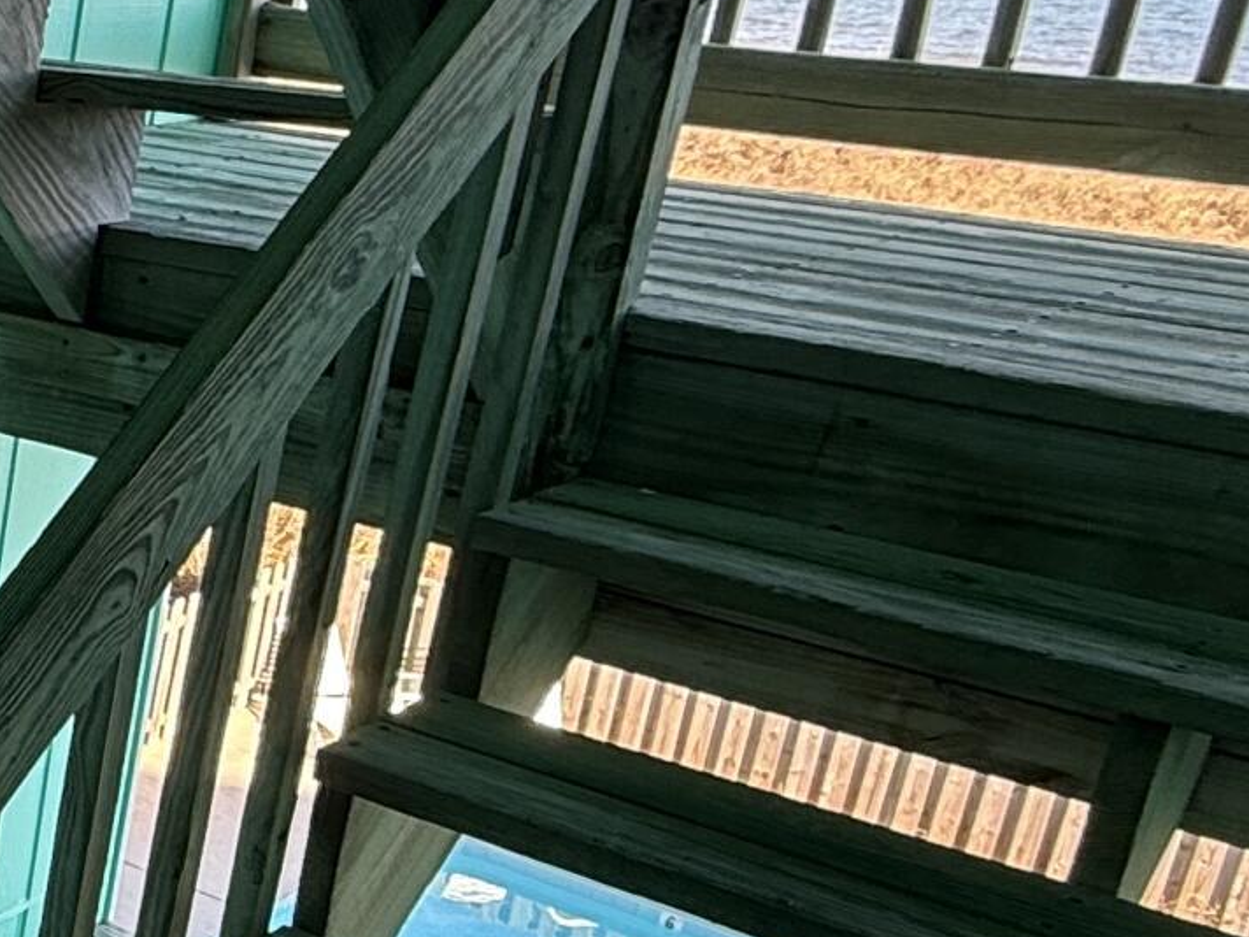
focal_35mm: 59
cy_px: 542
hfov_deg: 25.2
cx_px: -605
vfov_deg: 24.8
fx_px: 2129
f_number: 2.2
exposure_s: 1/108
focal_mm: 2.22
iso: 64
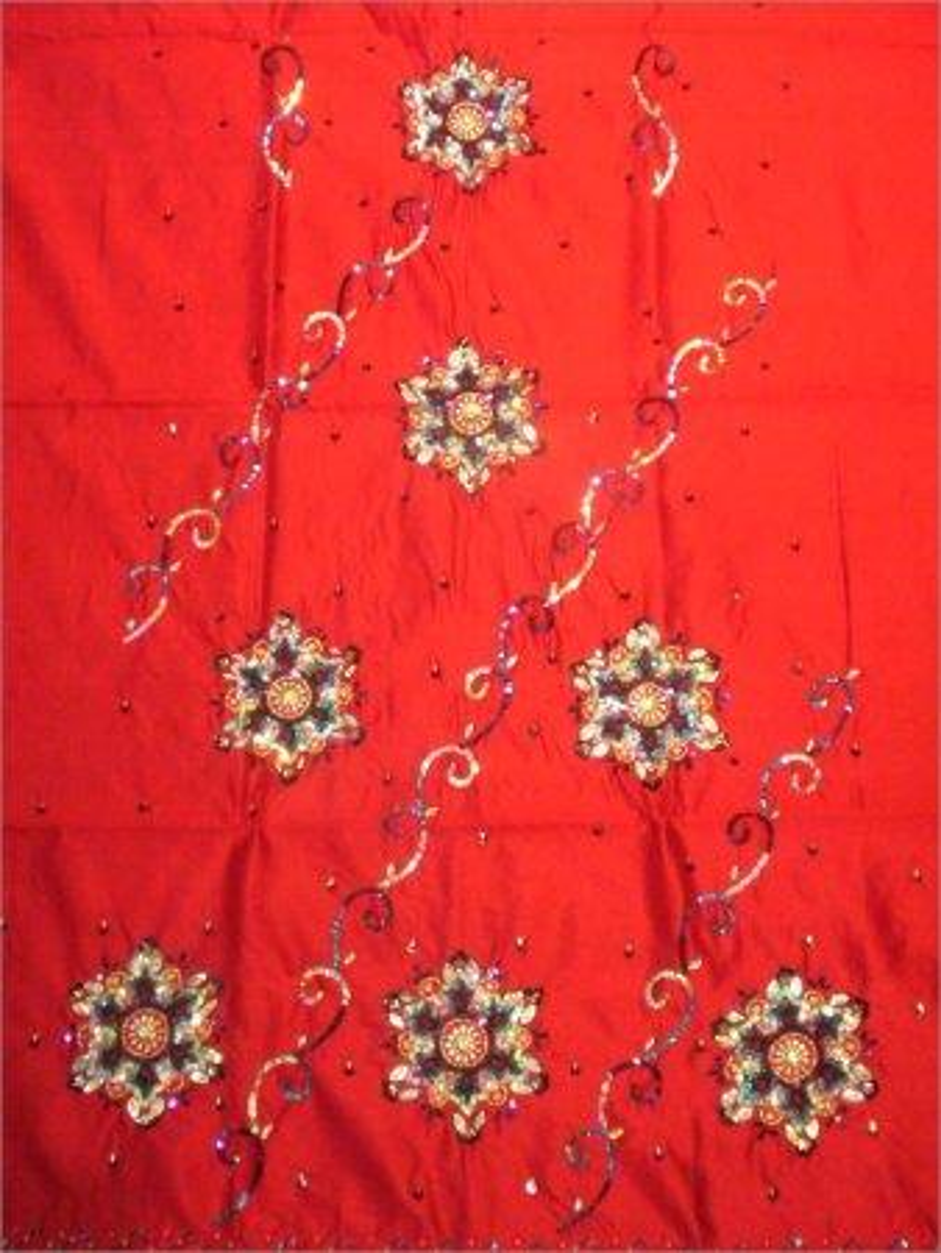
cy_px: 626
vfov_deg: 49.0
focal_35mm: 38
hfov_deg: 37.8
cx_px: 470
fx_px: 1376
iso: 200
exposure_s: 1/17.3
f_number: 4.5
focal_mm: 4.99
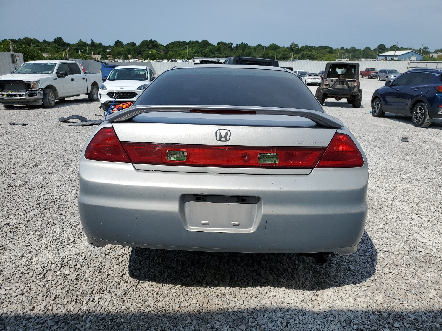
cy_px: 166
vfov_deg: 53.1
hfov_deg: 67.3
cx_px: 221
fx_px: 332
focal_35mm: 26
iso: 50
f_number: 1.5
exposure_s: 1/10000
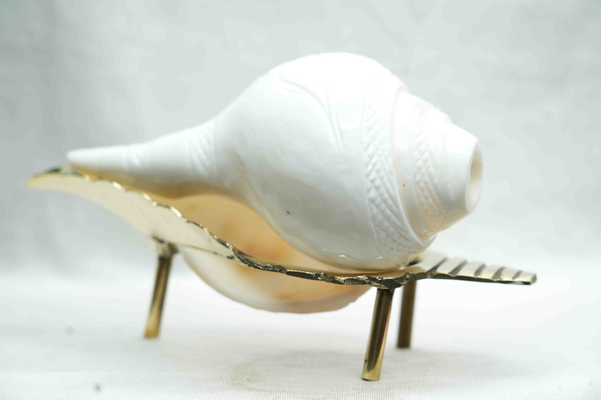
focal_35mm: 105
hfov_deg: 19.5
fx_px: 1753
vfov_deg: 13.0
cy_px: 200
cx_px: 300
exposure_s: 1/60
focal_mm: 105
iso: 320
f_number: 5.6
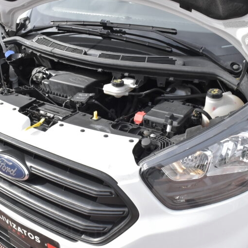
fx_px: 329
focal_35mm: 41
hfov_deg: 41.2
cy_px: 124
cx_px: 108
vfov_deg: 41.3
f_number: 7.1
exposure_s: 1/2000
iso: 1600
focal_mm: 21
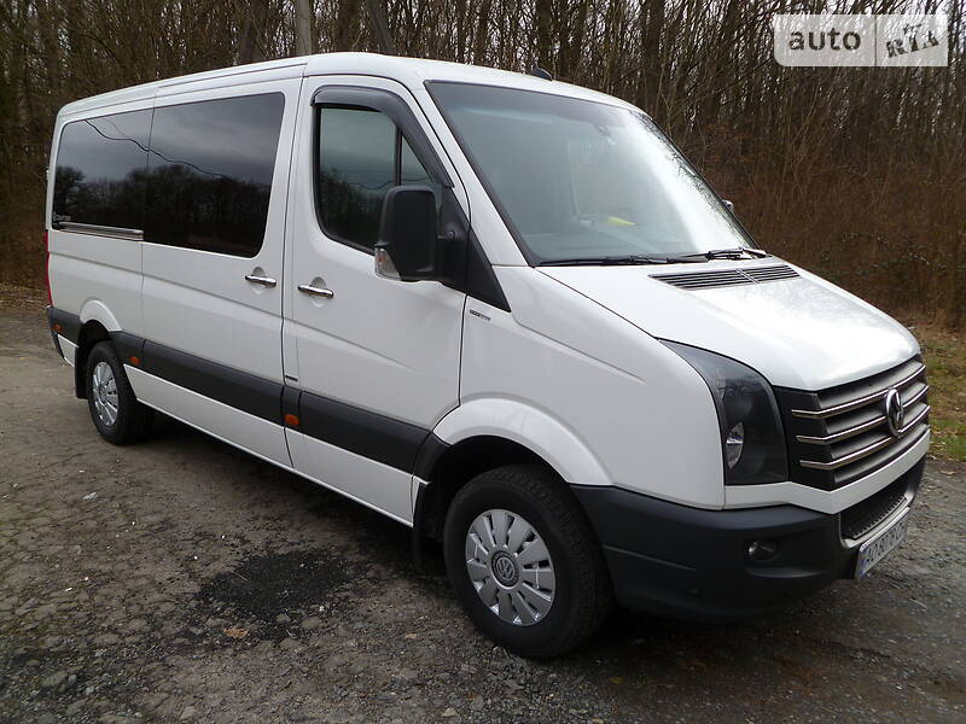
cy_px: 362
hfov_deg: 63.4
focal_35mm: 28
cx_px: 483
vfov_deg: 49.7
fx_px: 781
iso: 80
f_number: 3.3
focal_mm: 5
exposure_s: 1/80
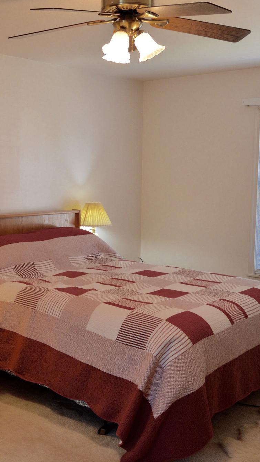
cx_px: 28
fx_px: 527
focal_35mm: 43
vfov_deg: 47.4
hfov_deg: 26.8
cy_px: 232
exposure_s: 1/80
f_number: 4.5
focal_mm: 18
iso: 400
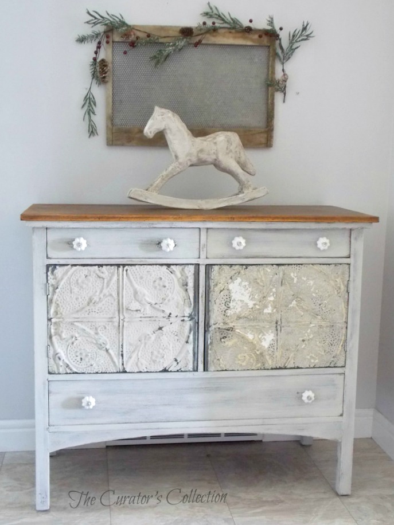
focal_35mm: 46
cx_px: 197
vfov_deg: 41.2
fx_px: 698
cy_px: 262
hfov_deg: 31.5
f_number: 3.7
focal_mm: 8.1
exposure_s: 1/4
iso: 400
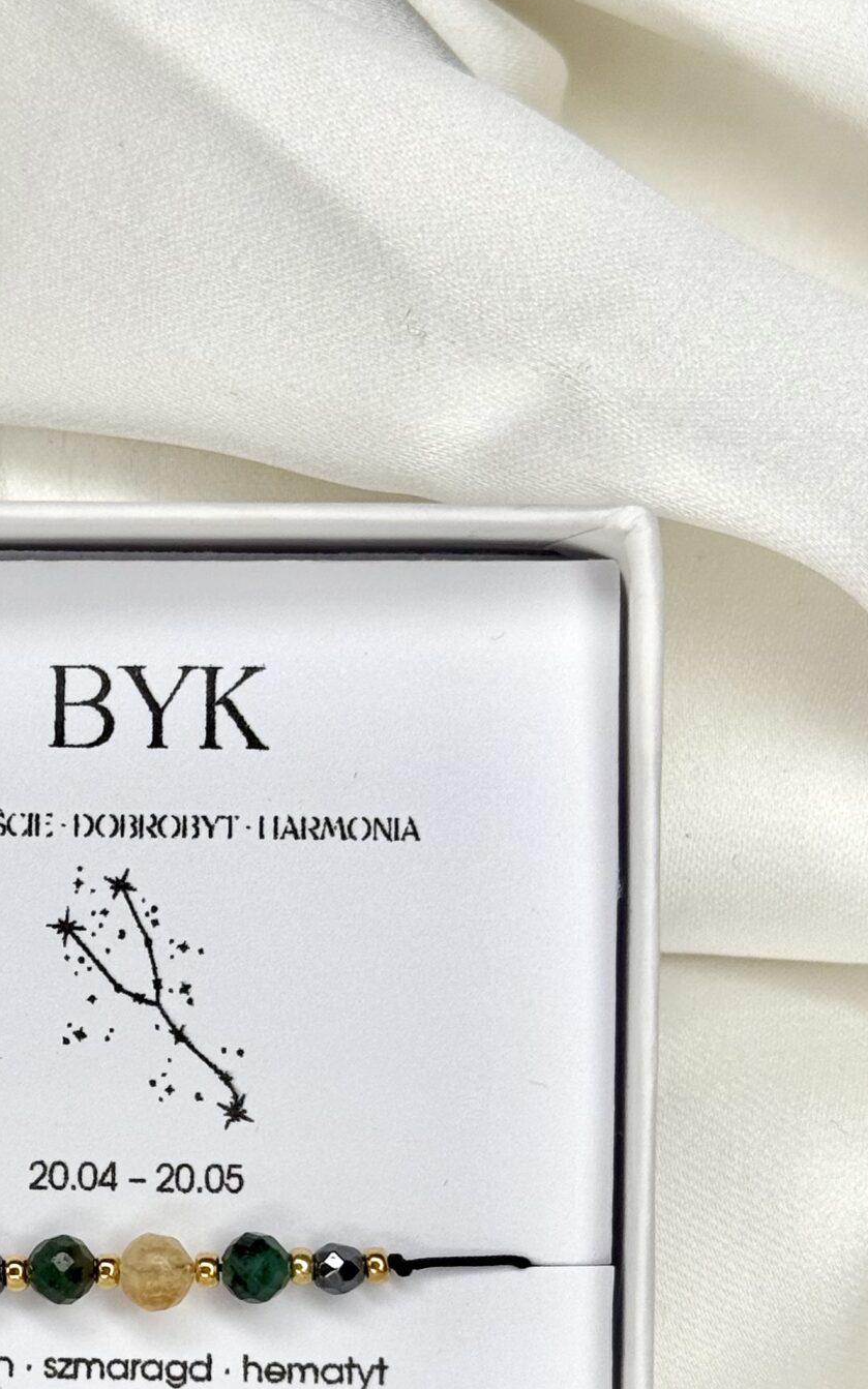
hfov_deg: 13.3
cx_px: 16
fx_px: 3673
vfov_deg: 21.3
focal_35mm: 97
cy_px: 927
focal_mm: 6.76
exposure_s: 1/1100
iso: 64
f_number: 1.78
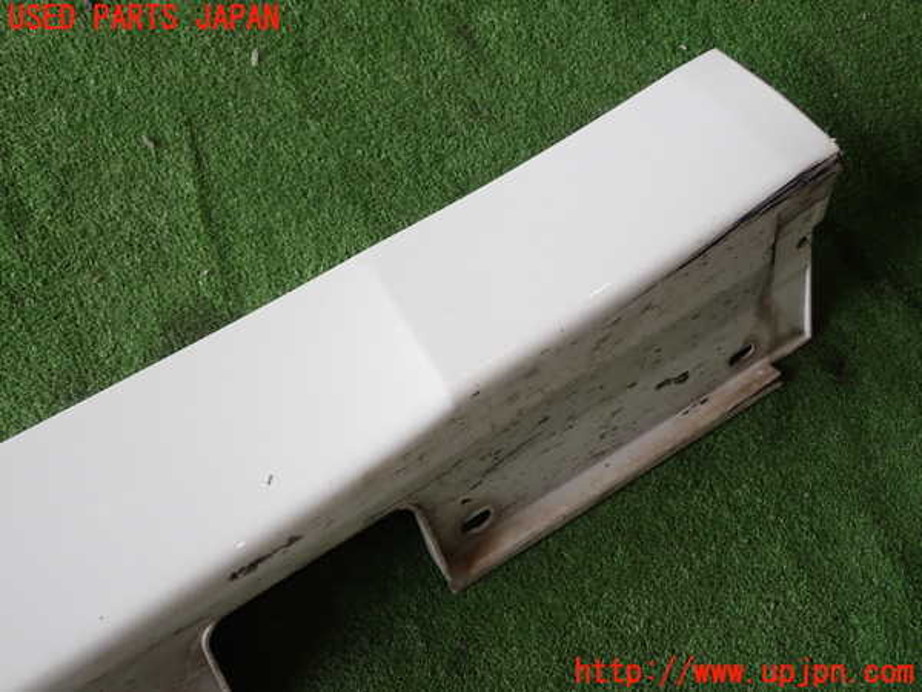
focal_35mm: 38
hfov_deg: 49.0
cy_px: 346
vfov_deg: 37.7
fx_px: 1012
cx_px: 461
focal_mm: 6.83
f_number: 2.7
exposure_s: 1/80
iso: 125
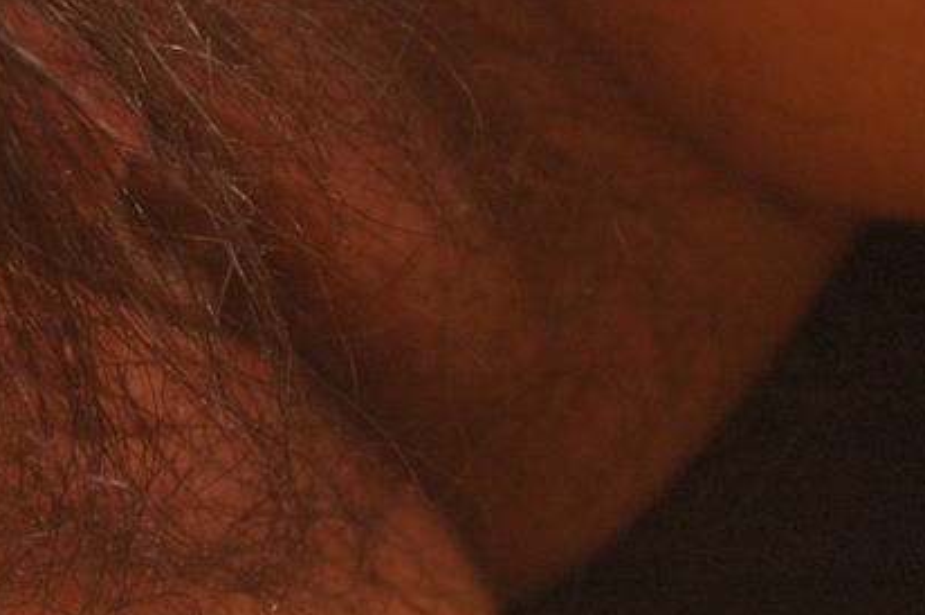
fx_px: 5269
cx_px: 79
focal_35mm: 205
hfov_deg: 10.0
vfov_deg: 6.7
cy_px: 181
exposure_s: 1/60
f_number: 6.3
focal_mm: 55
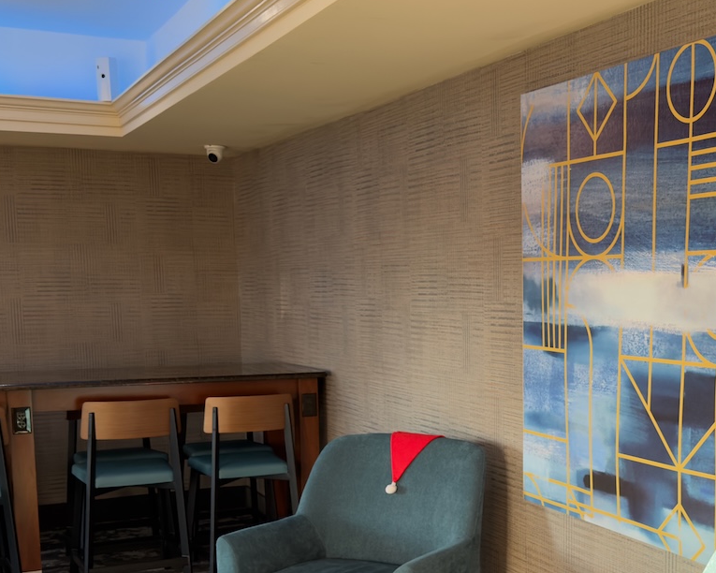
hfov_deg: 37.3
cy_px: 402
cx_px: 519
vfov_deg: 30.5
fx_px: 1038
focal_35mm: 49
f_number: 1.78
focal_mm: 6.76
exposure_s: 1/120
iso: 200
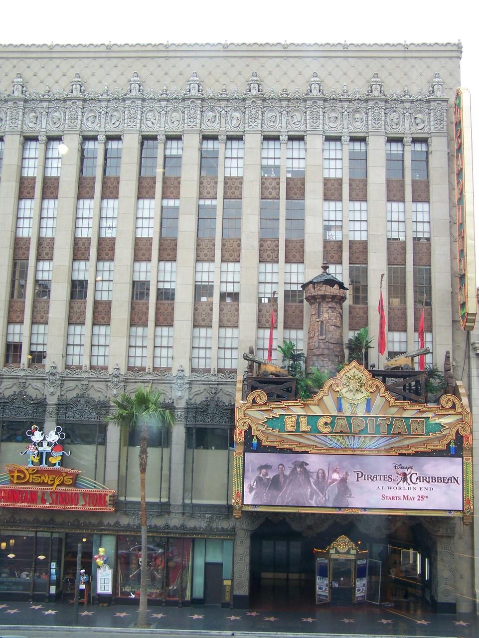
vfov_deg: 49.0
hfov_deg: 37.7
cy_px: 319
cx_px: 240
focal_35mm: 38
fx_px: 701
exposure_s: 1/250
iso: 80
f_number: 2.8
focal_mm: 6.3
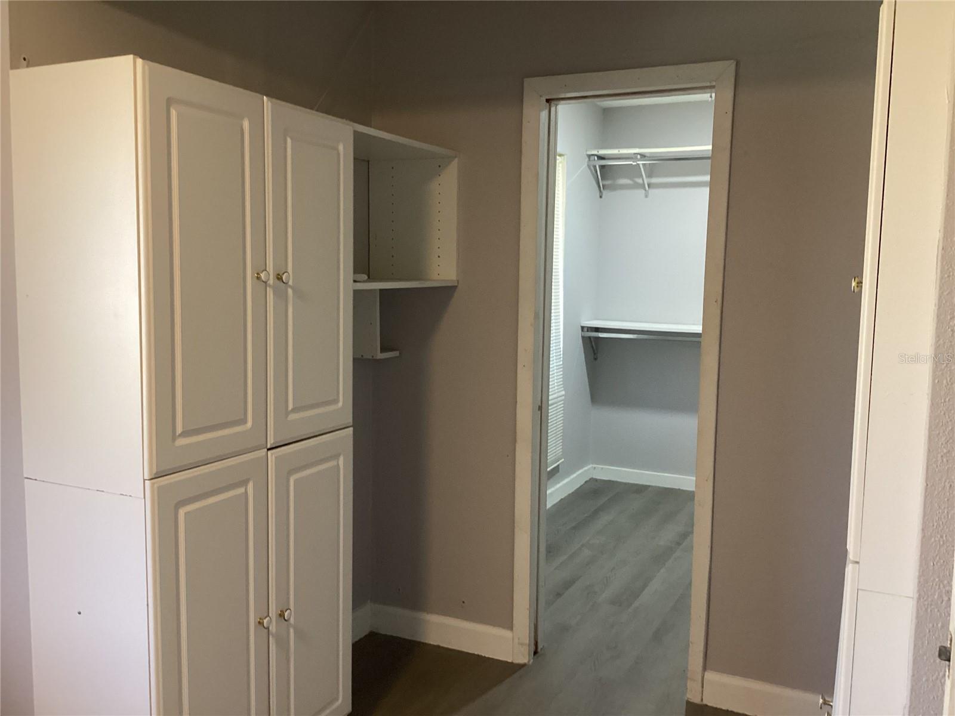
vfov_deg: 45.4
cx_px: 478
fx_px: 855
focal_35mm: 31
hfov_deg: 58.4
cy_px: 358
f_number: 2.4
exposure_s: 1/40
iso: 250
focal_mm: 3.3
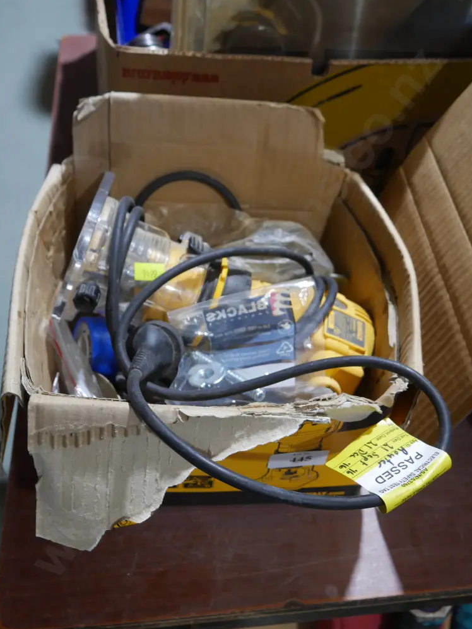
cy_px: 315
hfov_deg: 38.7
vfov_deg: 50.1
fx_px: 673
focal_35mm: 37
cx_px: 238
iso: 640
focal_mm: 18
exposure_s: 1/60
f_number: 4
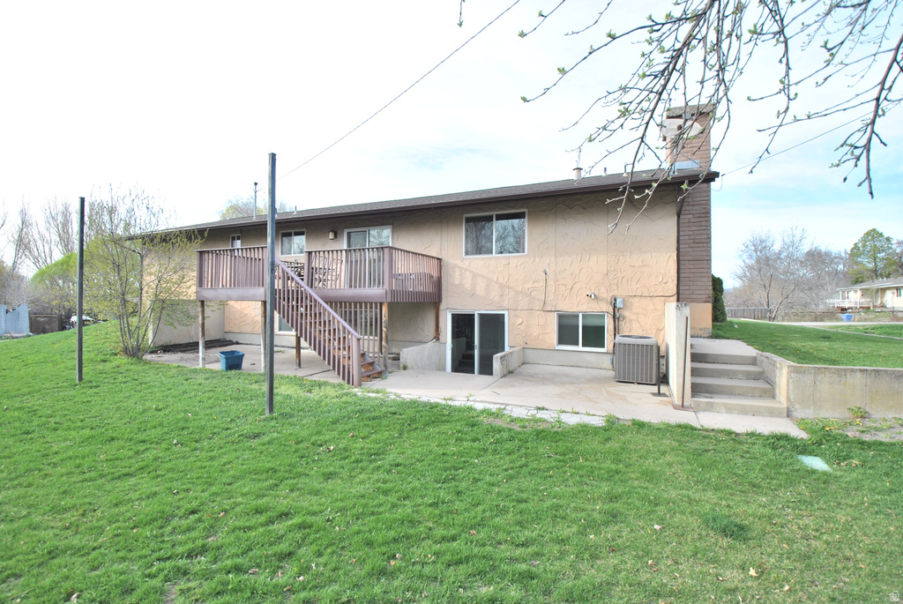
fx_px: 377
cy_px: 302
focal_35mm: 15
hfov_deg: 100.3
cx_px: 452
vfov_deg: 77.5
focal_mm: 10
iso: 100
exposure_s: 1/125
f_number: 5.6
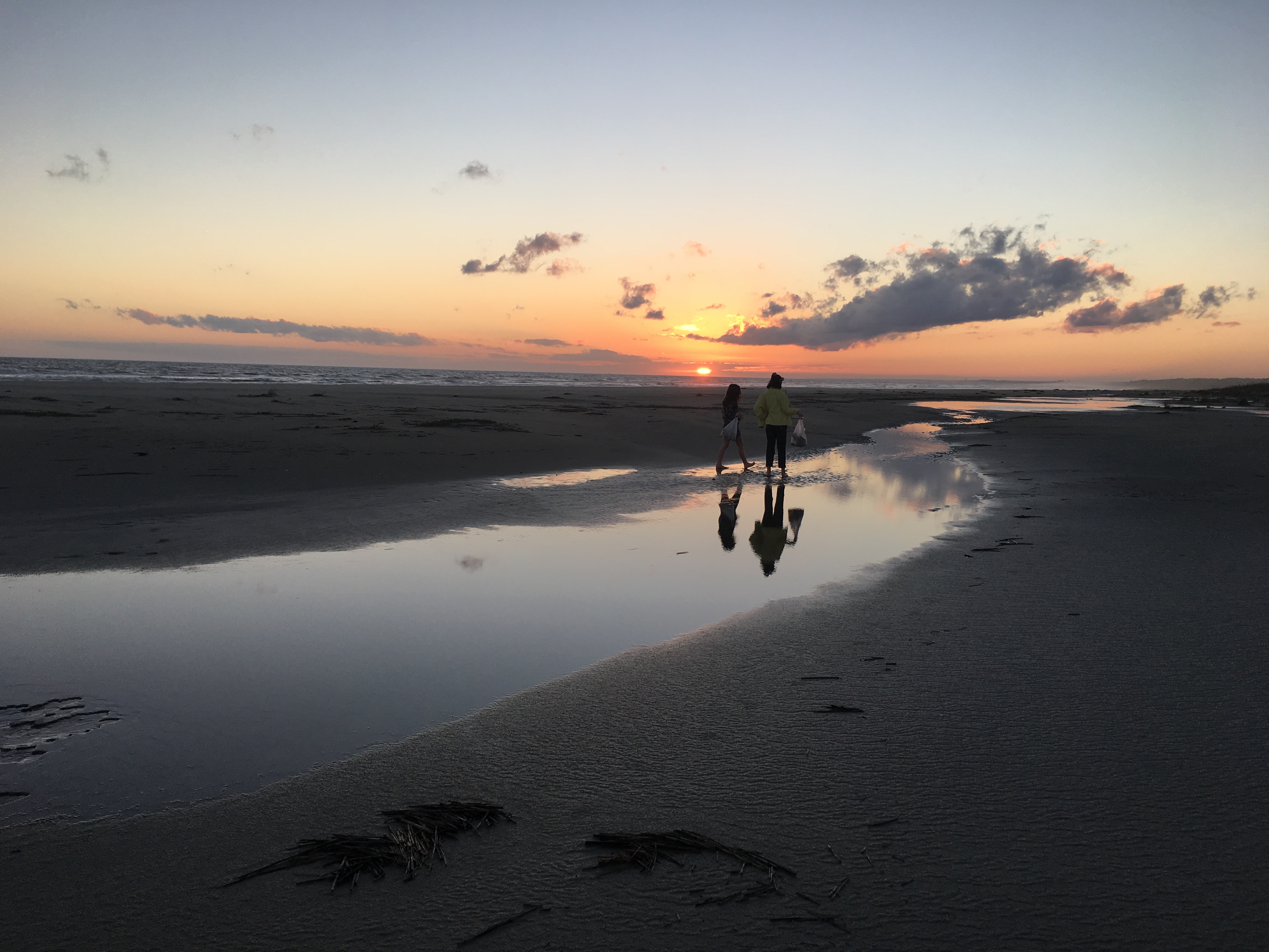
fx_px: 1063
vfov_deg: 48.2
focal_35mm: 29
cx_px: 634
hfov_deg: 61.7
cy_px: 476
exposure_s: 1/287
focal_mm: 4.15
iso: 25
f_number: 2.2
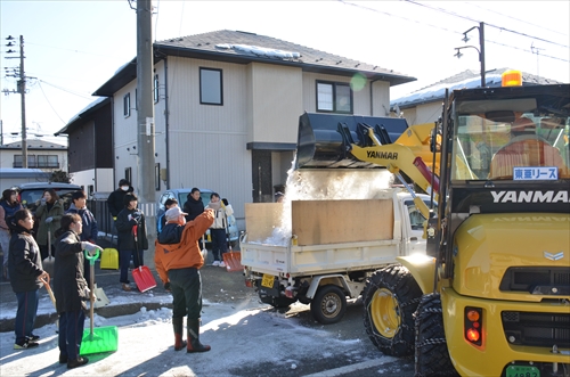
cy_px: 188
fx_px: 498
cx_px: 285
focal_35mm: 32
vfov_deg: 41.5
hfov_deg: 59.6
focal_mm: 21
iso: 320
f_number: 8
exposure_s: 1/320
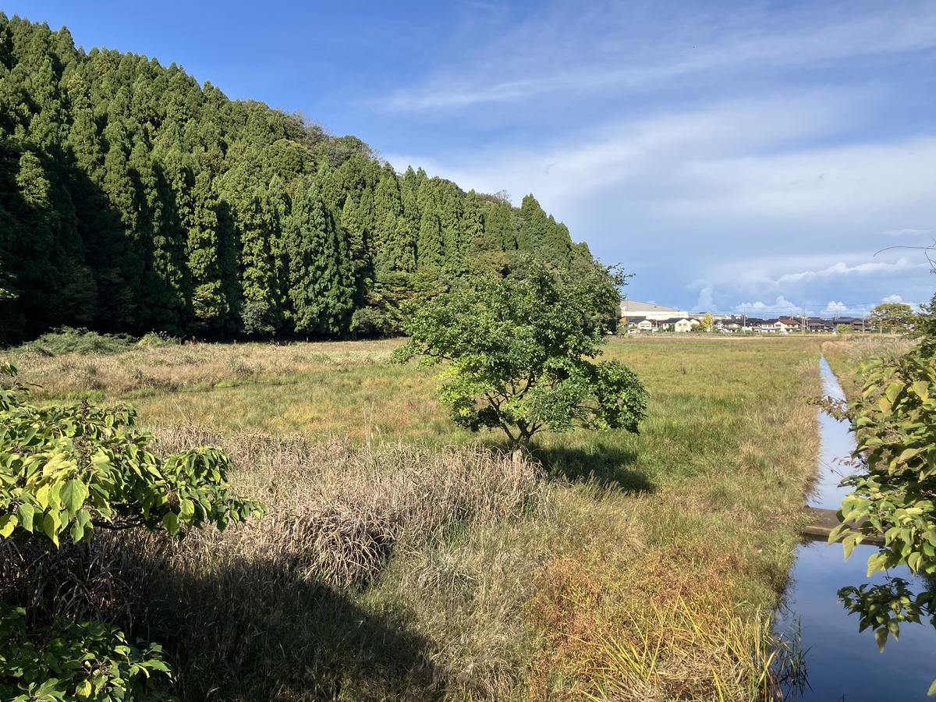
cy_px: 351
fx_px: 757
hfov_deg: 63.4
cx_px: 468
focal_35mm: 28
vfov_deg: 49.7
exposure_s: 1/1473
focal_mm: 3.99
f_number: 1.8
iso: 32
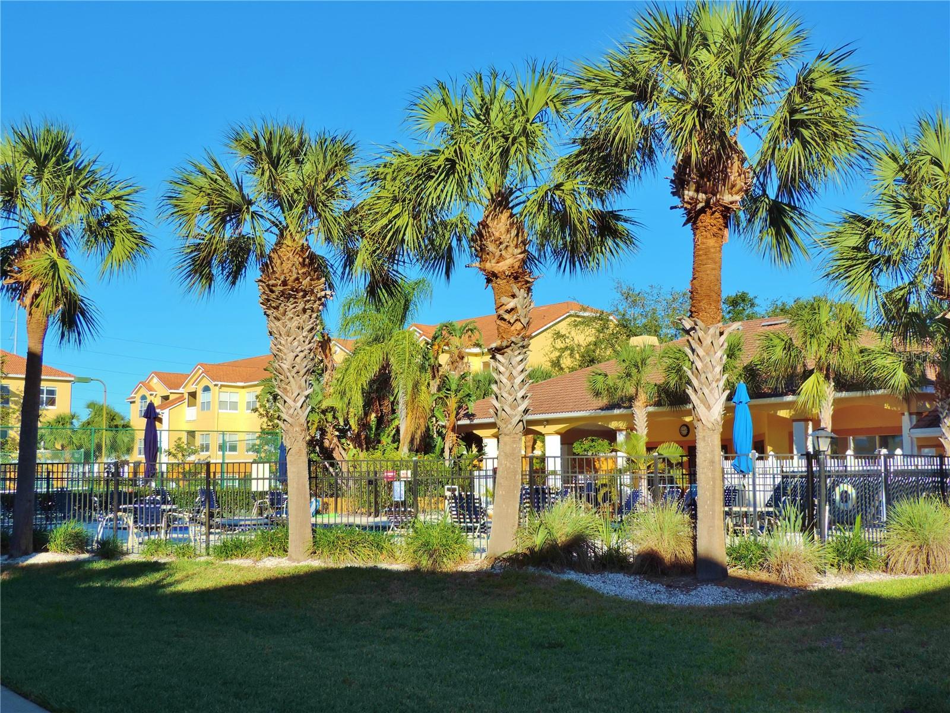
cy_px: 356
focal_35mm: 40
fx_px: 1098
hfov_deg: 46.8
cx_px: 475
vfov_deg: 36.0
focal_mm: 7.1
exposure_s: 1/1000
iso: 80
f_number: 3.3
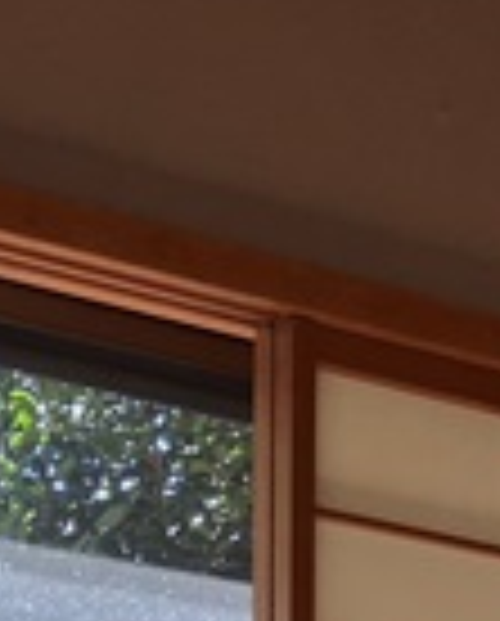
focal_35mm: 150
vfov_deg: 11.5
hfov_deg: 10.1
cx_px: 694
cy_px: 1246
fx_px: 2766
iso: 20
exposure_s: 1/129
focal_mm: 3.99
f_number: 1.8
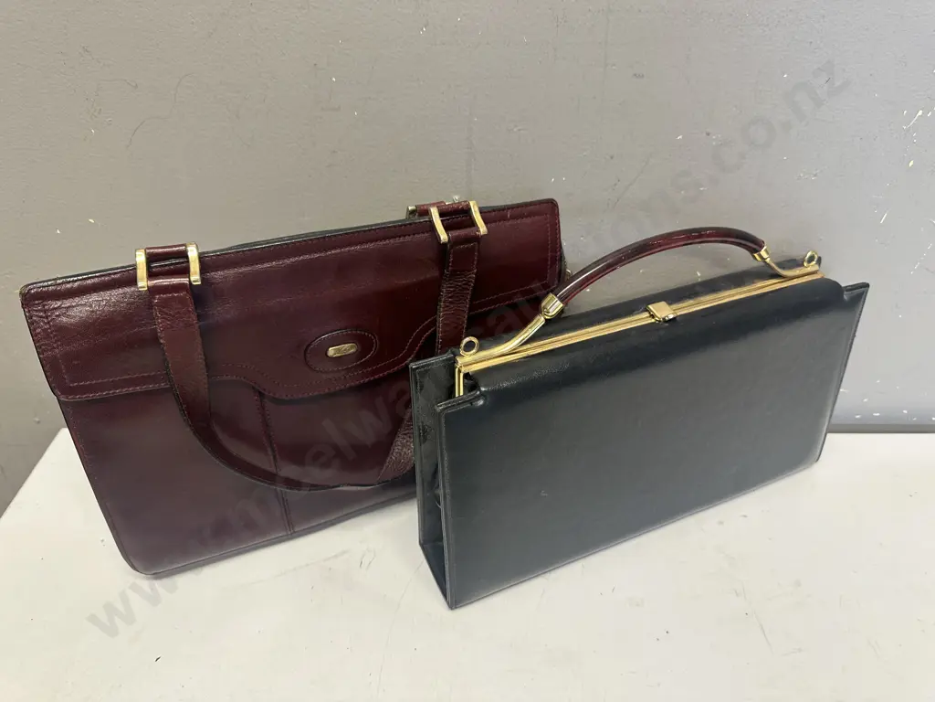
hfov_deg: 71.6
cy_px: 351
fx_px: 648
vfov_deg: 56.8
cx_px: 468
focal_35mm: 24
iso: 125
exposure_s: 1/50
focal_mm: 6.86
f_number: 1.78
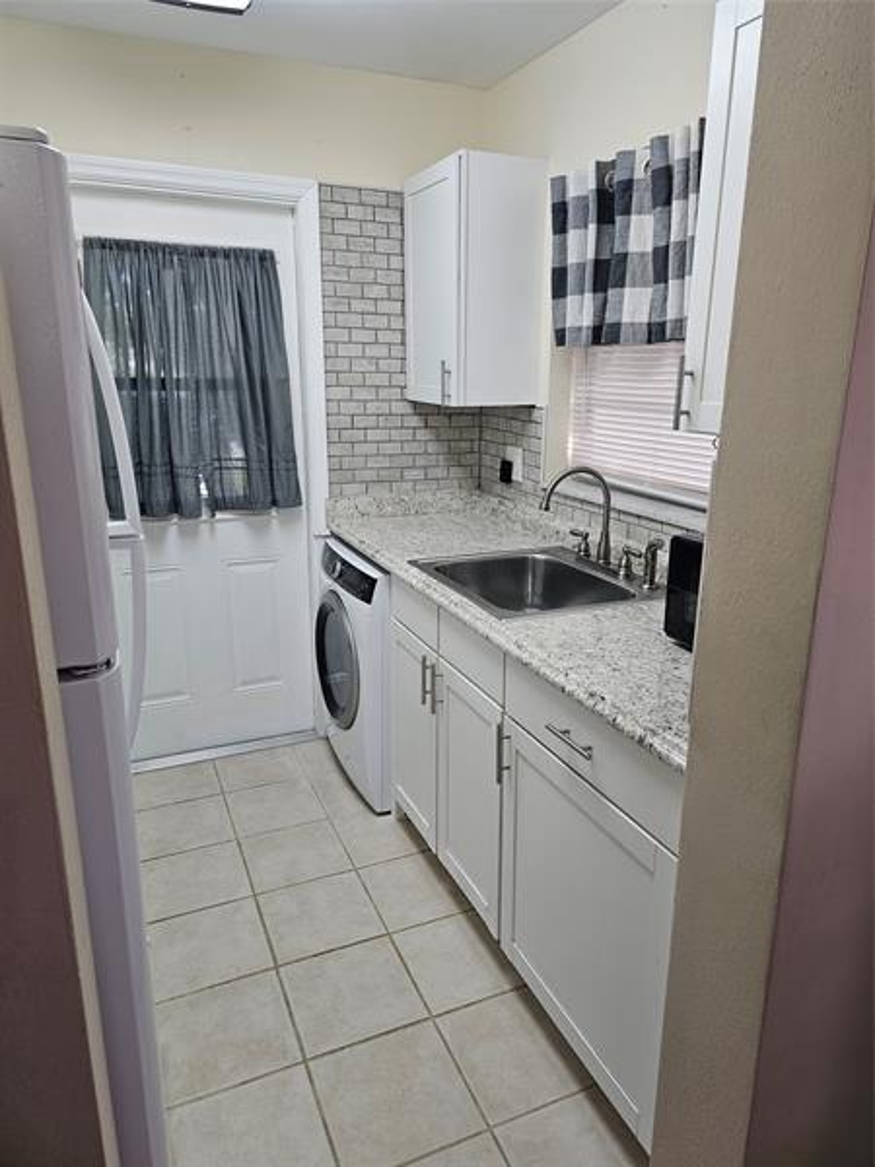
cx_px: 438
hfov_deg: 58.9
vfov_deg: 73.9
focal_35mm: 23
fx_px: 775
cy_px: 584
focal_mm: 6.3
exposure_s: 1/120
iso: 80
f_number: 1.7
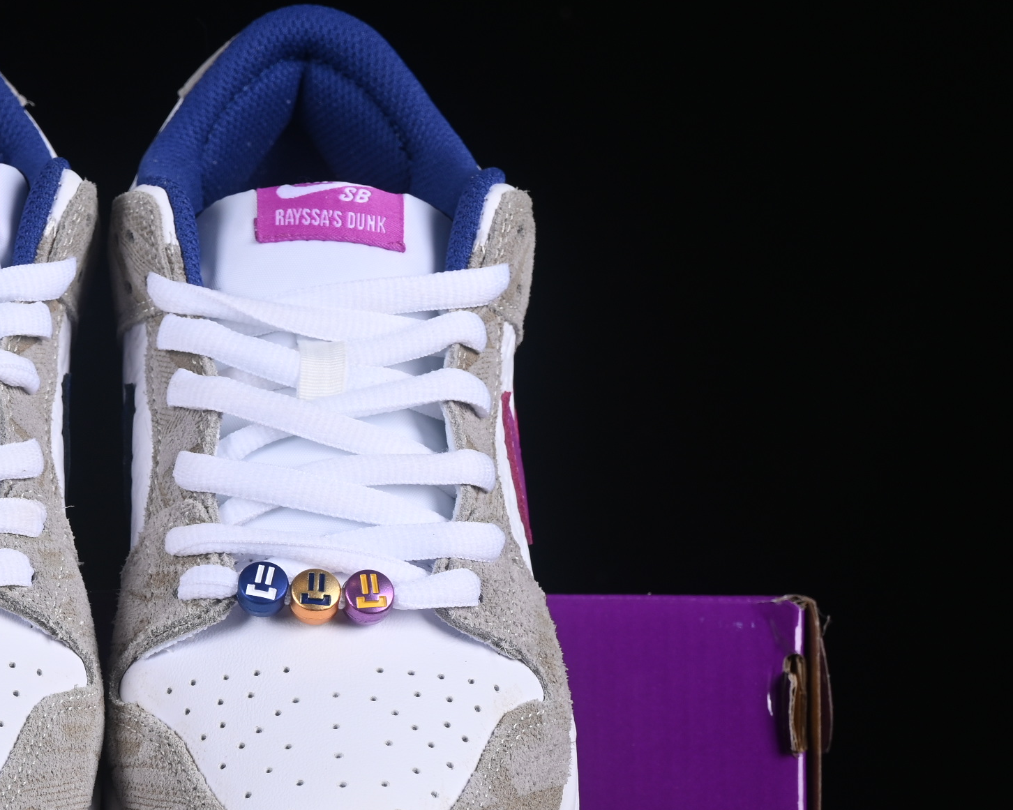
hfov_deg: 14.1
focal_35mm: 135
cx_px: 94
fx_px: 4047
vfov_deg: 11.4
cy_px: 633
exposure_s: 1/80
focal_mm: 50
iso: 160
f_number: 8
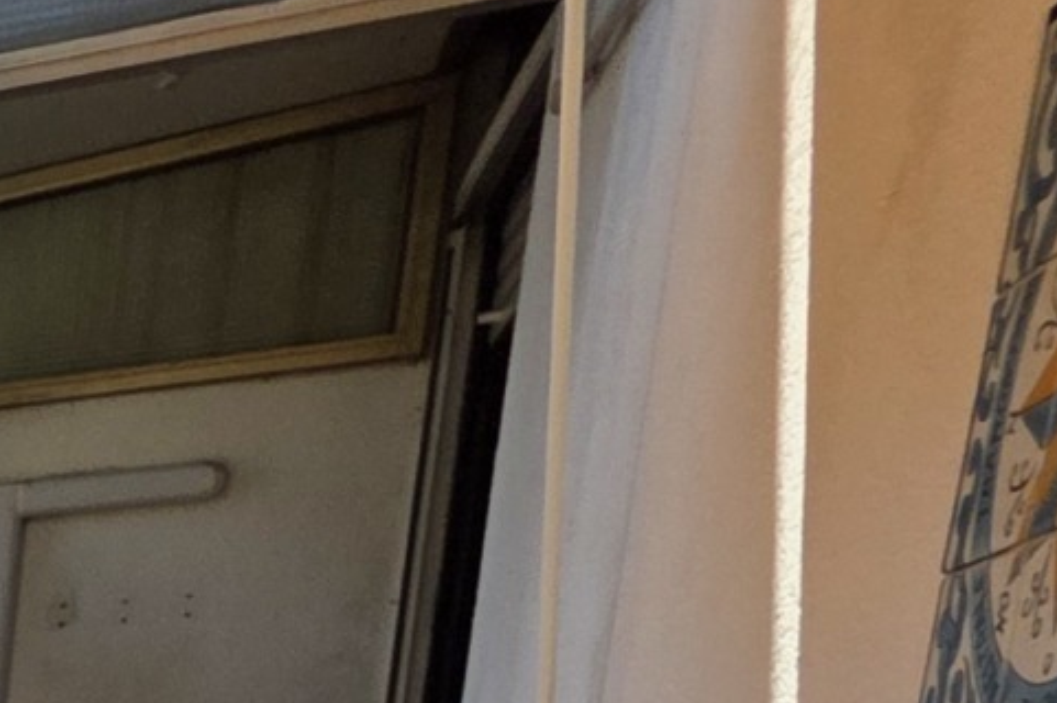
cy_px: 1406
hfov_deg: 15.1
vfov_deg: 15.2
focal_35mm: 72
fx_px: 2112
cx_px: -1499
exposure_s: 1/1325
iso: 40
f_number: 1.9
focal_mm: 2.2
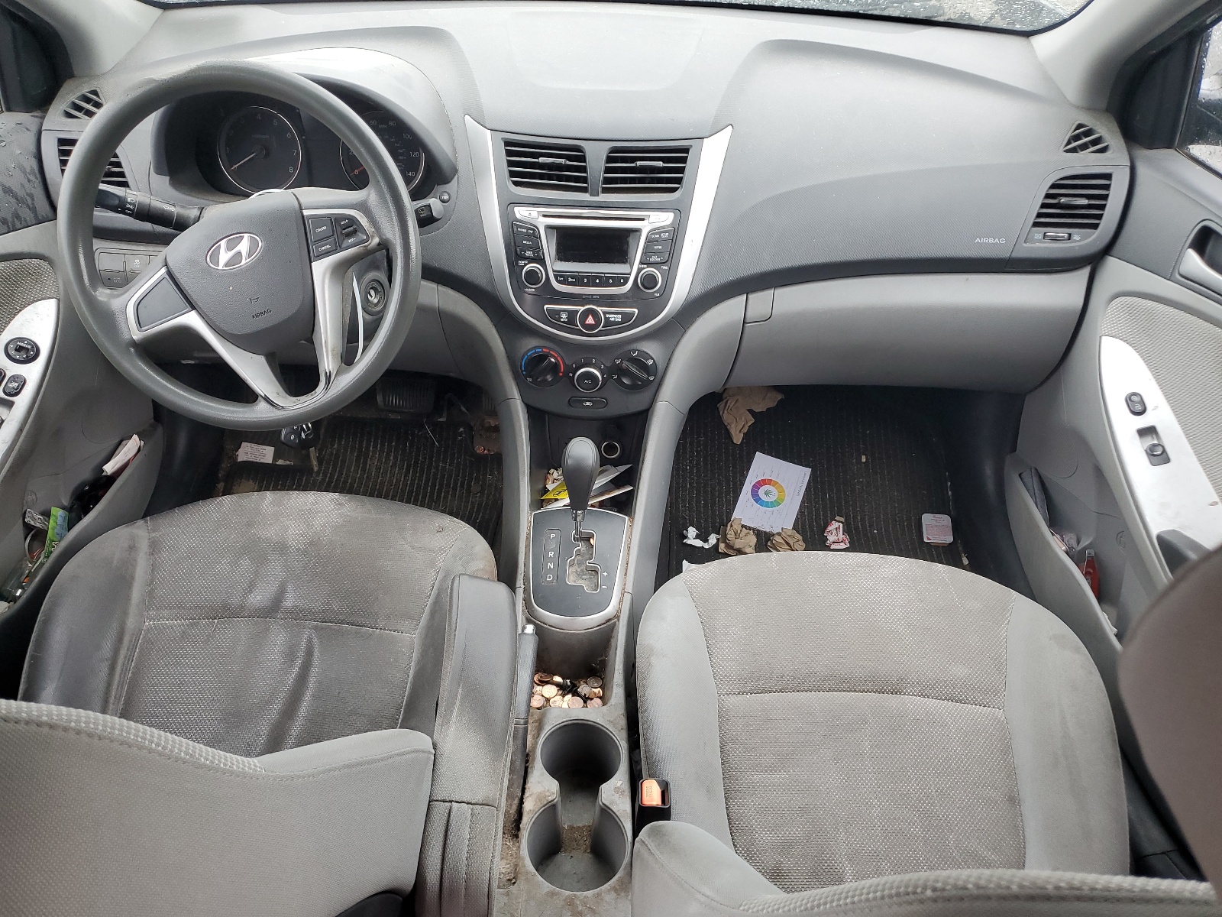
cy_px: 458
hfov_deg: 67.3
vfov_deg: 53.1
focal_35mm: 26
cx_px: 611
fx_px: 918
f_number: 1.5
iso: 63
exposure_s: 1/120
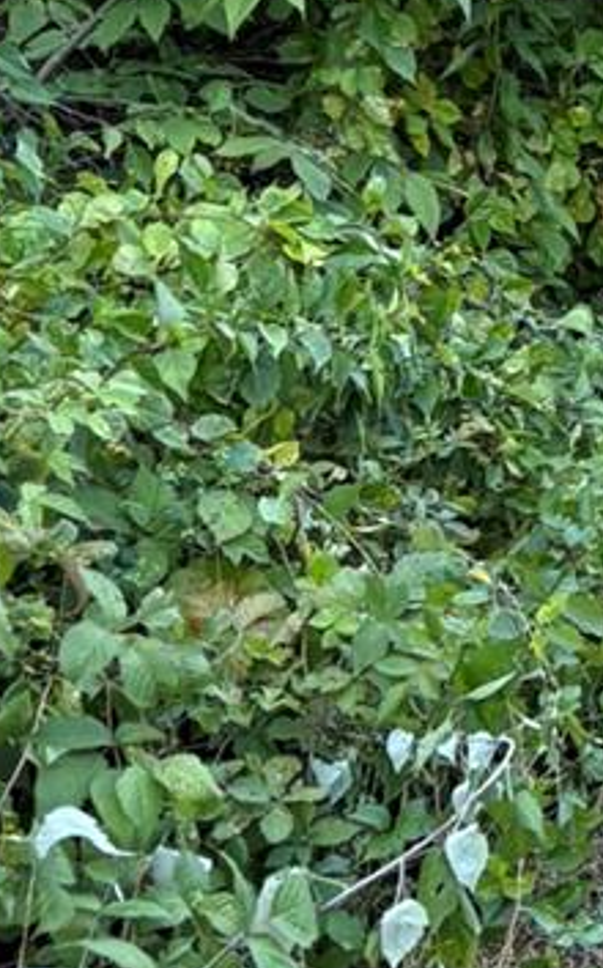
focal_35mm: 120
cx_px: 1277
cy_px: 222
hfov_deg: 10.0
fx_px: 3162
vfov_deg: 17.3
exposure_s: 1/234
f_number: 1.6
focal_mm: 5.96
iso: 100
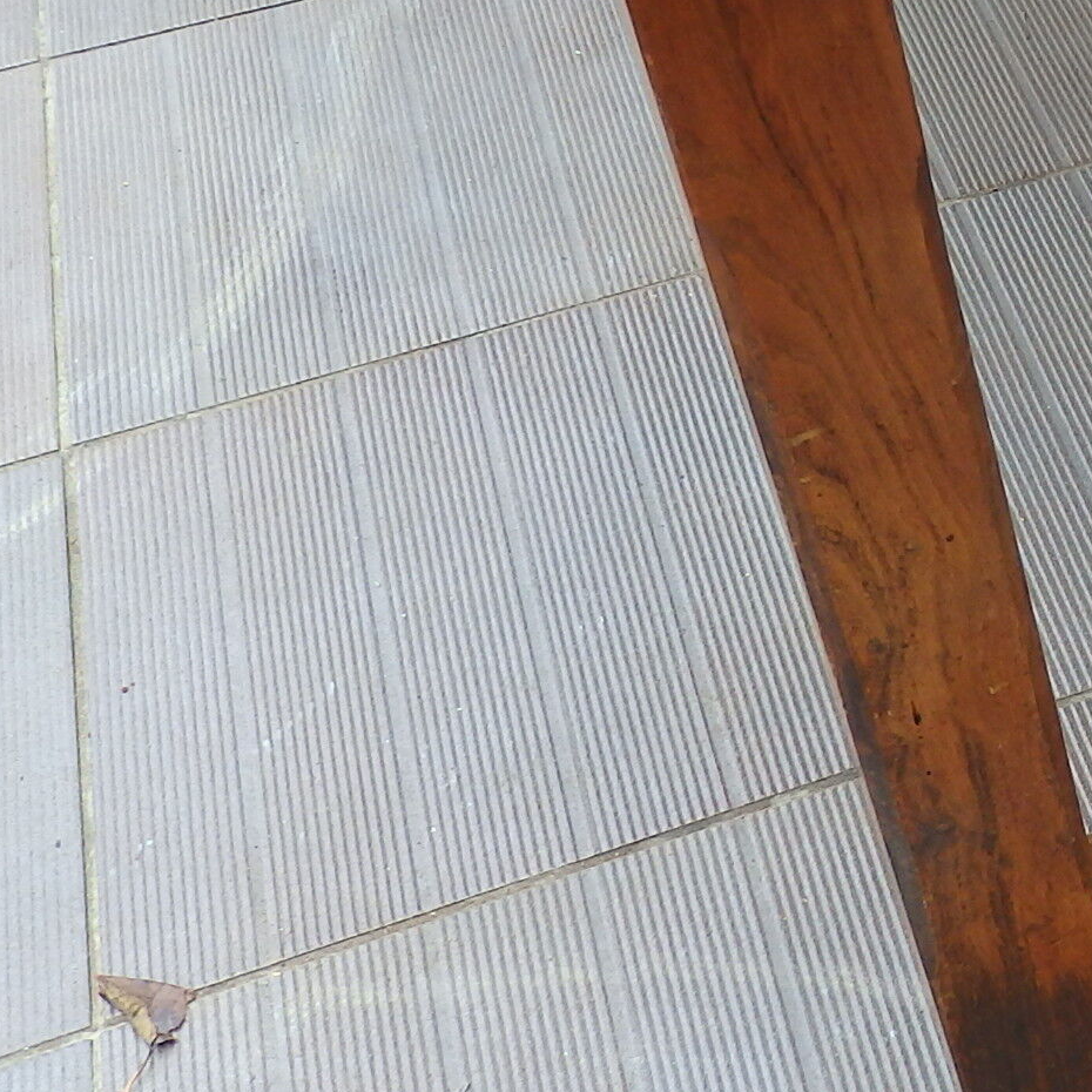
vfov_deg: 22.7
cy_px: 383
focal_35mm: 76
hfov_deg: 20.0
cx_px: 1591
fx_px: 2712
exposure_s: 1/60
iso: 125
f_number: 3
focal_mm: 4.5
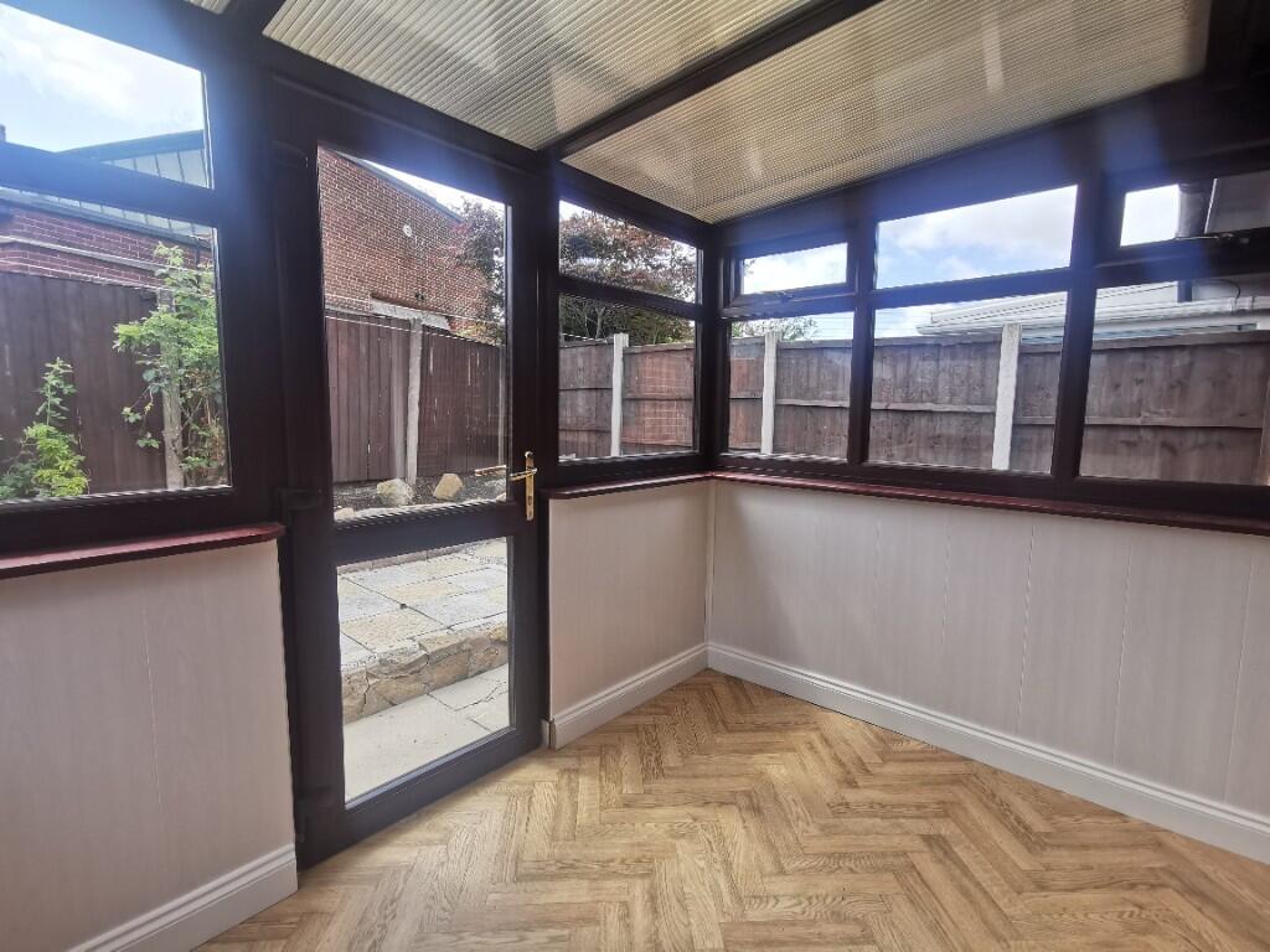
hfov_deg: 91.0
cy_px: 476
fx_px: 624
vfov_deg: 74.7
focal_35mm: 17
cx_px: 635
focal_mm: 2.26
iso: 50
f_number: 2.2
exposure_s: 1/274
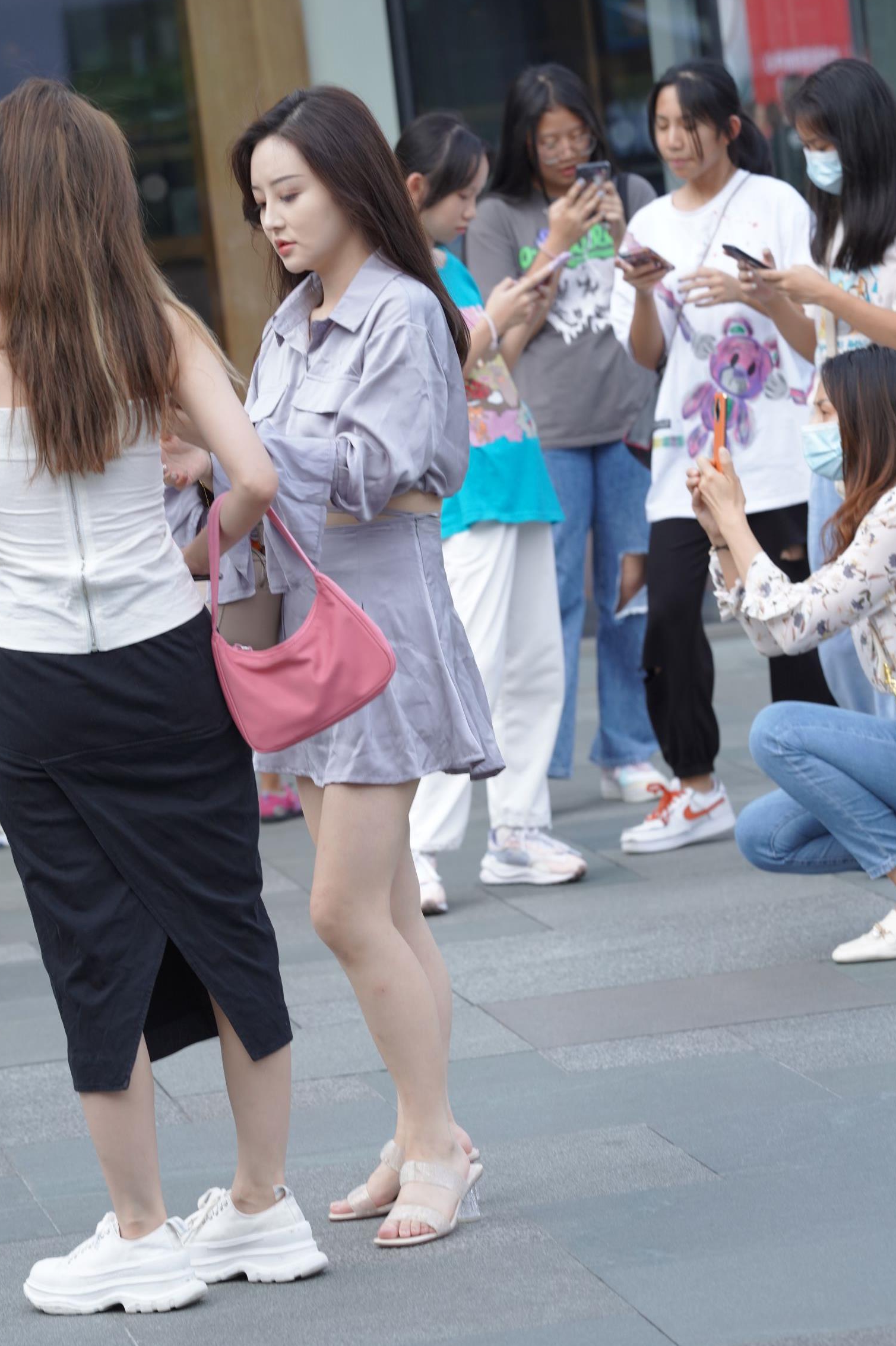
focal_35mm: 170
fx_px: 6347
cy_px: 764
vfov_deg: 12.1
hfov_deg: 8.1
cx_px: 337
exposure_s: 1/400
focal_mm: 135
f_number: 5.6
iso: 500
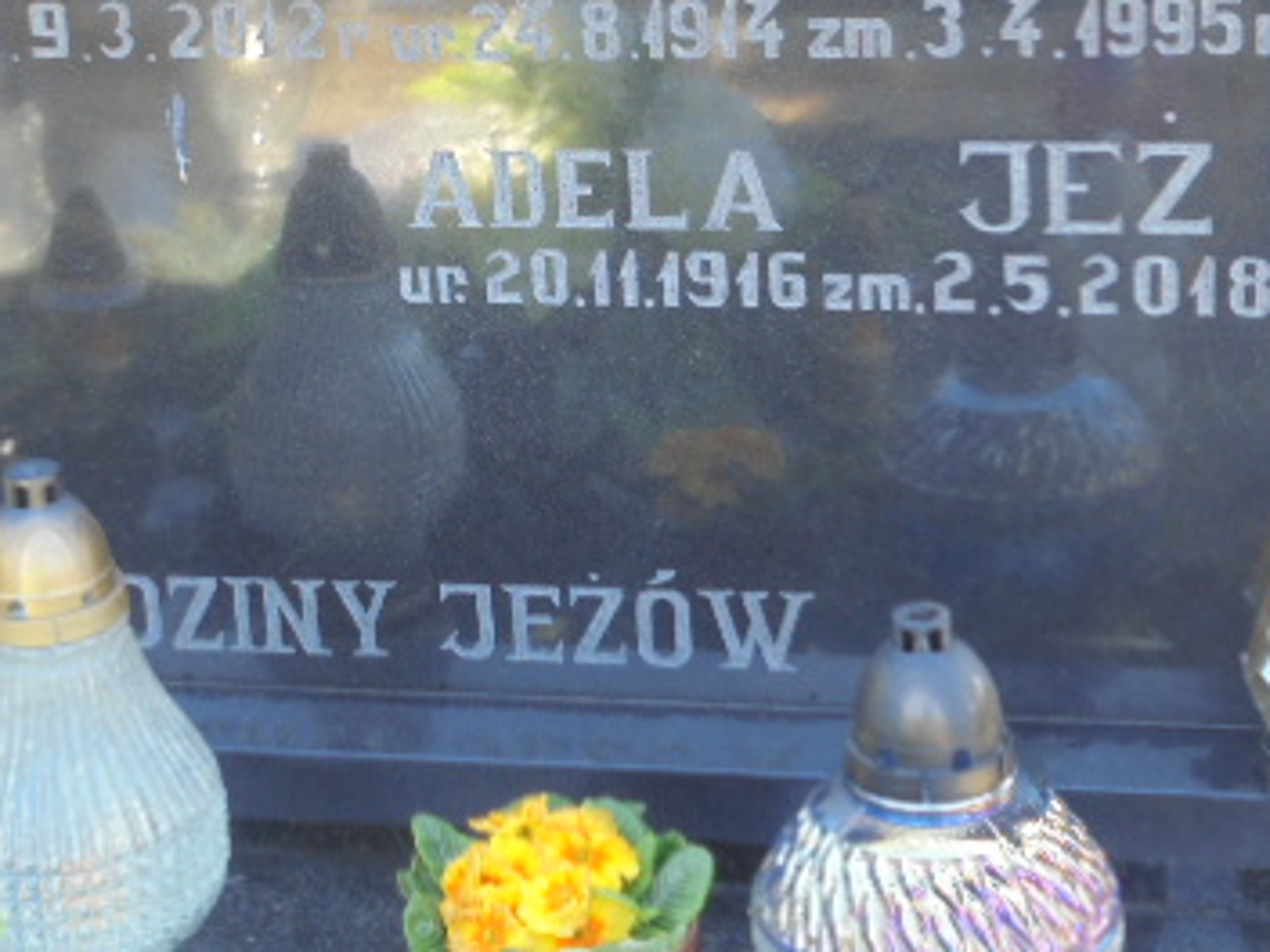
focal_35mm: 89
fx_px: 3265
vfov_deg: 16.4
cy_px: 144
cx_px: 498
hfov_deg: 22.0
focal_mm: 8.9
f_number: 4.8
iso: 100
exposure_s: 1/30
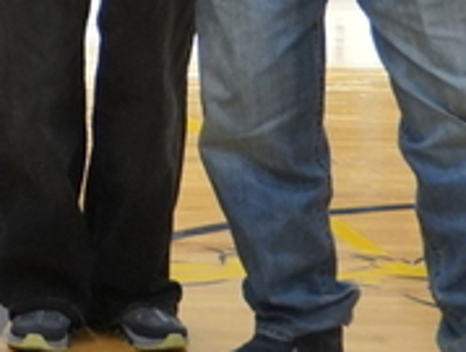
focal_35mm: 239
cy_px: -348
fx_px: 3220
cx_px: -648
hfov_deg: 7.7
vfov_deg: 6.1
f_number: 4.5
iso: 1600
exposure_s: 1/160
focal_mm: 29
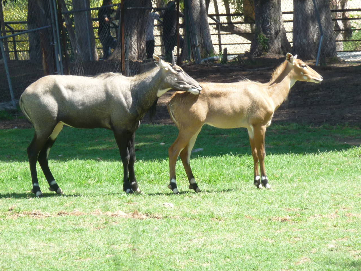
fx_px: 3671
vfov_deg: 4.2
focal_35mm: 352
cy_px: 113
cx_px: 176
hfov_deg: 5.6
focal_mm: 47
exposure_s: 1/125
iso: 125
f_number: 4.9
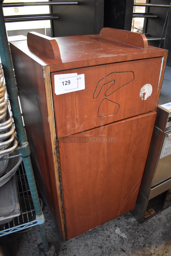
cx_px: 86
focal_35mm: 27
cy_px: 128
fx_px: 192
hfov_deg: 48.0
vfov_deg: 67.3
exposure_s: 1/125
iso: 3200
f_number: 3.5
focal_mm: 18
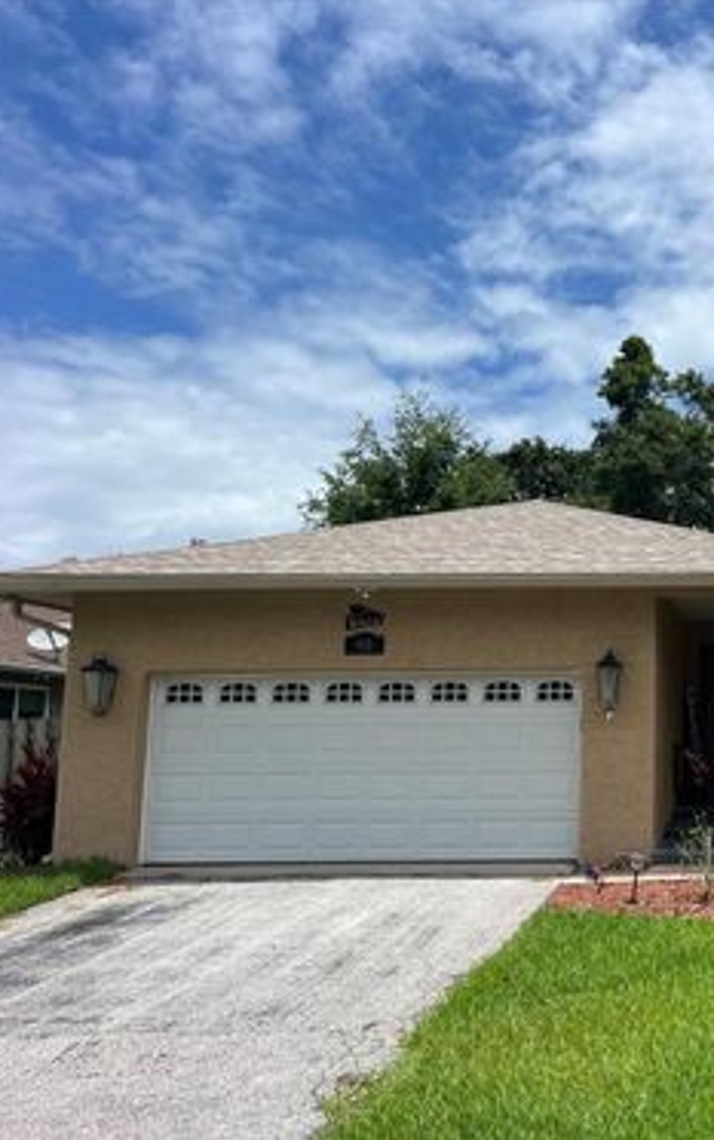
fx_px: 1150
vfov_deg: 52.7
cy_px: 568
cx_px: 745
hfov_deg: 31.4
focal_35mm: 37
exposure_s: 1/6173
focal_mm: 5.1
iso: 50
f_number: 1.6
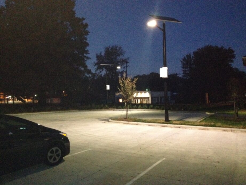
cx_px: 123
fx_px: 249
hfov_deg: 52.6
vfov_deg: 40.7
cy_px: 92
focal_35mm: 35
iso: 800
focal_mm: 4.28
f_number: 2.4
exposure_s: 1/16
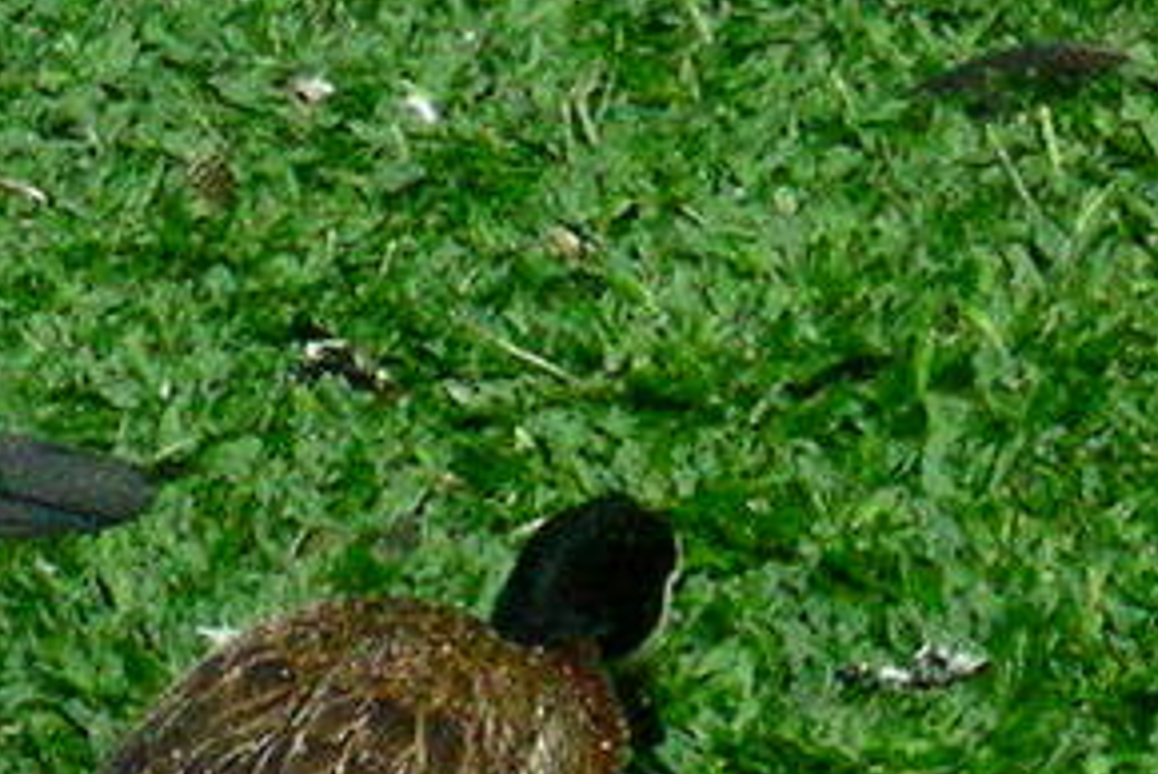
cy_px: -834
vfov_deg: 2.8
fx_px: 15874
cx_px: 1885
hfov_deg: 4.1
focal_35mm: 493
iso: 400
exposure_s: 1/836
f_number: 4.2
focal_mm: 17.8
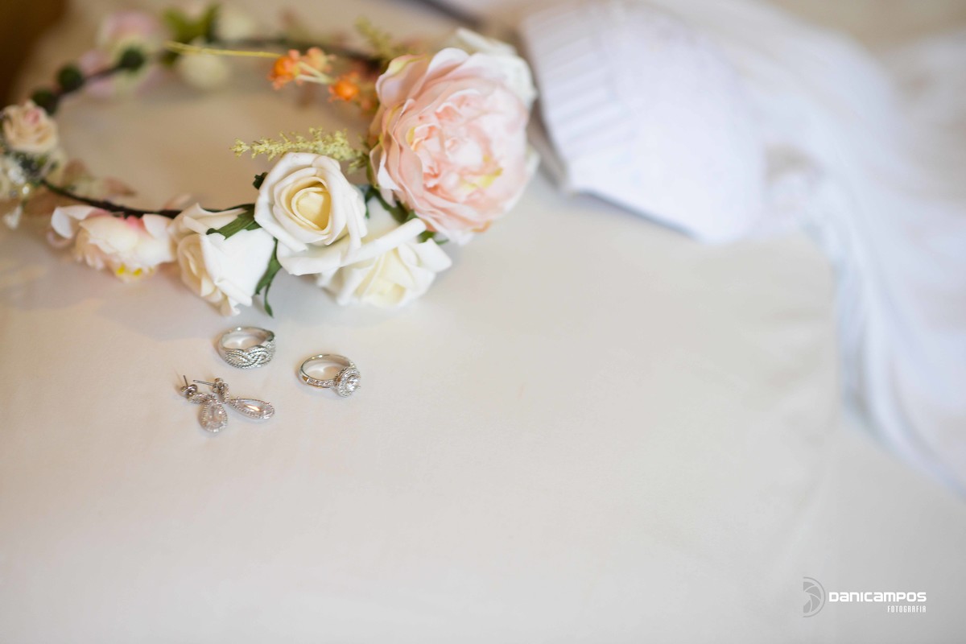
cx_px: 483
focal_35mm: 85
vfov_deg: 16.1
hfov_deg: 23.9
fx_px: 2281
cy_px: 322
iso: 500
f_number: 2
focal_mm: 85
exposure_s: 1/50
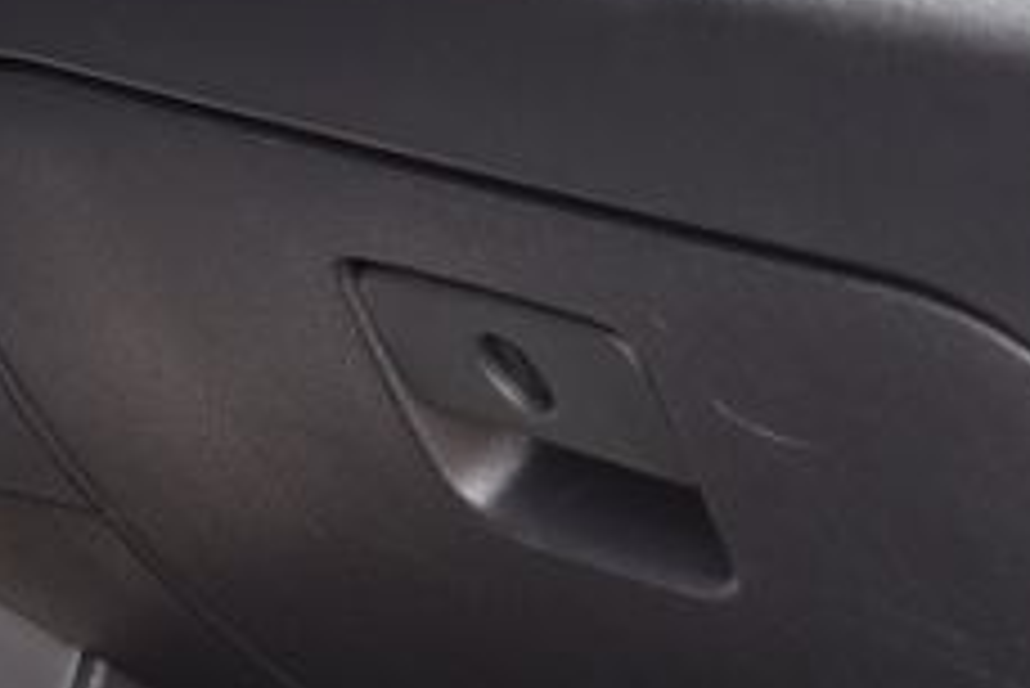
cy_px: -400
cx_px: 18
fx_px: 6413
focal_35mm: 224
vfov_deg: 6.1
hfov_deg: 9.1
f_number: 5
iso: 500
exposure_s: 1/100
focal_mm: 50
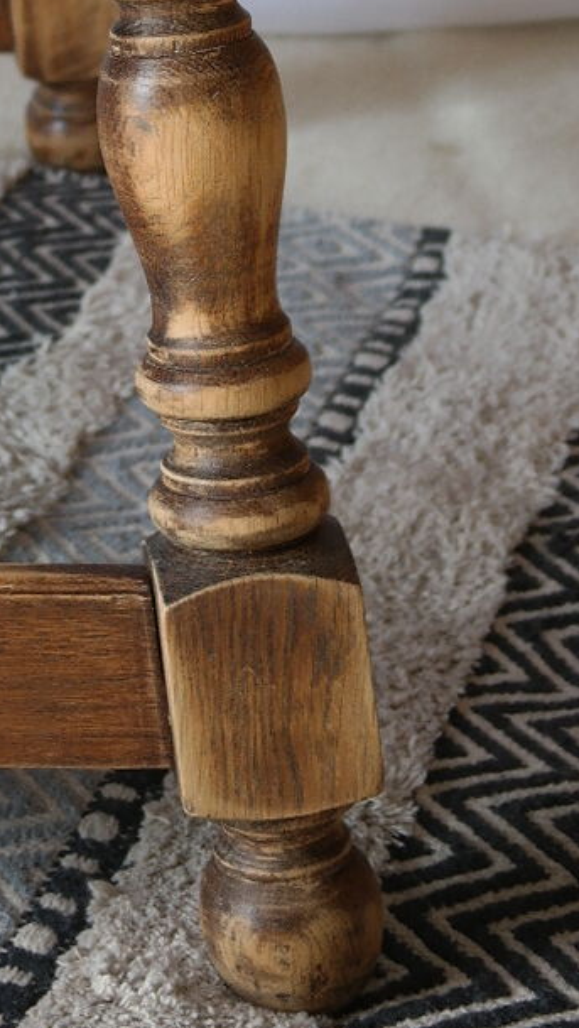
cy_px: -284
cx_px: -285
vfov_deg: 18.7
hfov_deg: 10.9
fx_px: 2918
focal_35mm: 107
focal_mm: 24
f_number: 5.6
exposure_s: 1/30
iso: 200
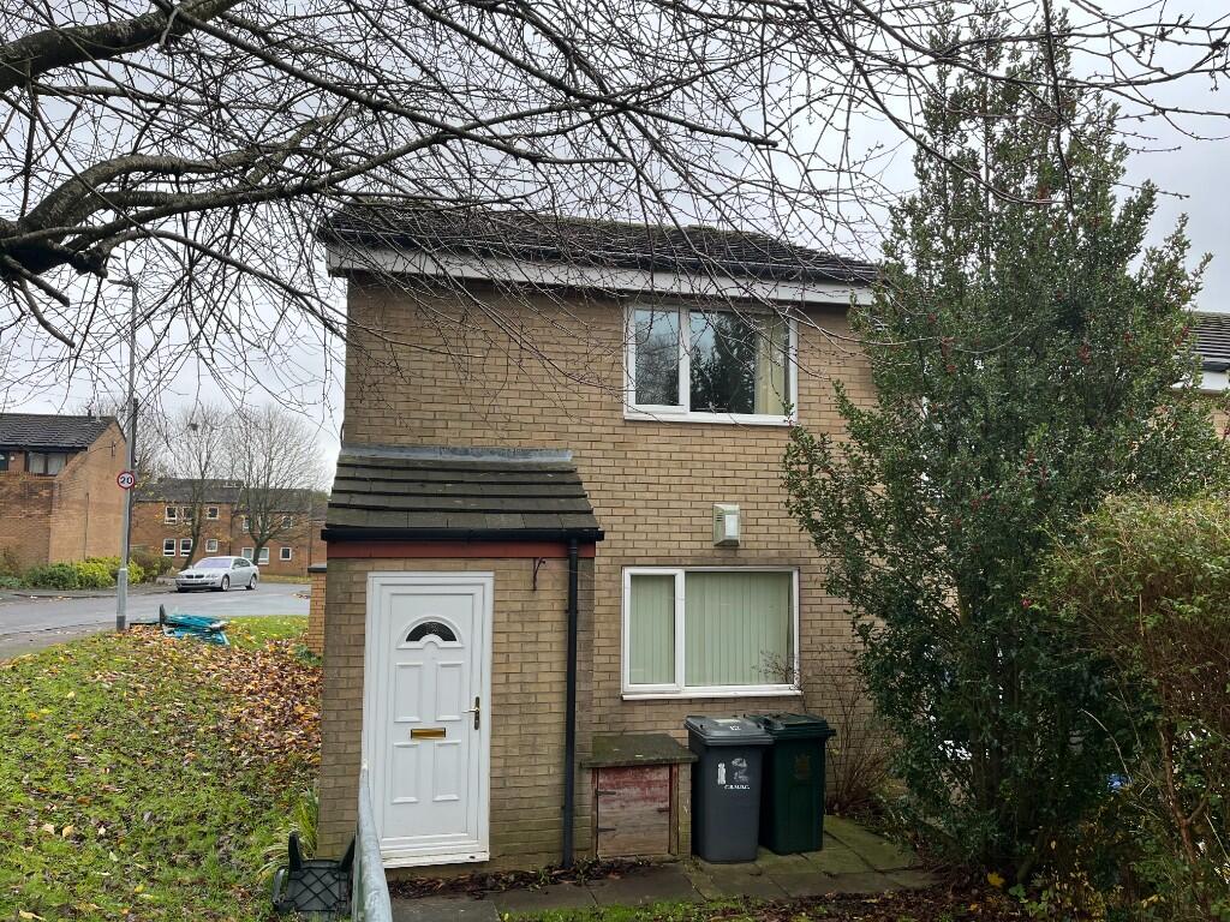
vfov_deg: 53.1
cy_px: 461
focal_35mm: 26
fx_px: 924
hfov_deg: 67.3
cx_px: 615
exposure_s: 1/122
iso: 64
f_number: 1.6
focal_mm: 5.1
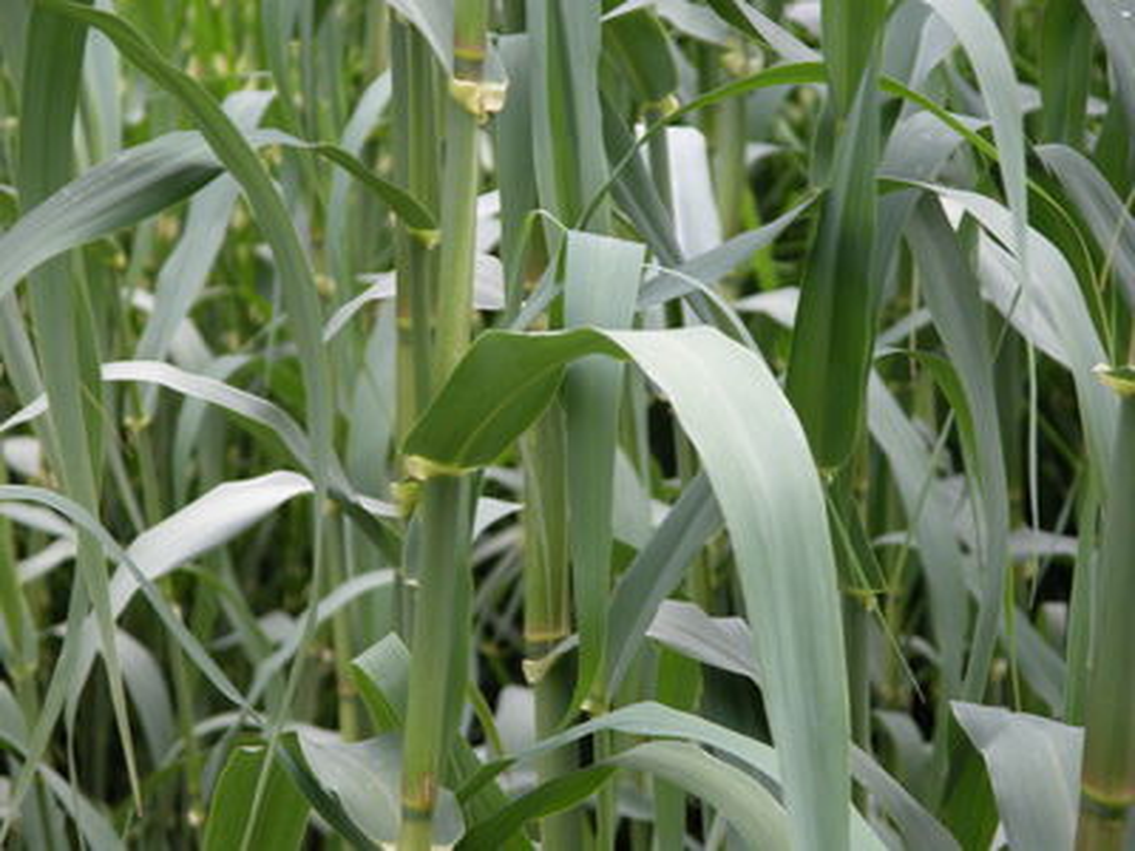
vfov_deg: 7.8
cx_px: 568
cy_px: 426
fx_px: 6263
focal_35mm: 191
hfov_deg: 10.4
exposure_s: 1/68.5
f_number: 4
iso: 100
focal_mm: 48.5
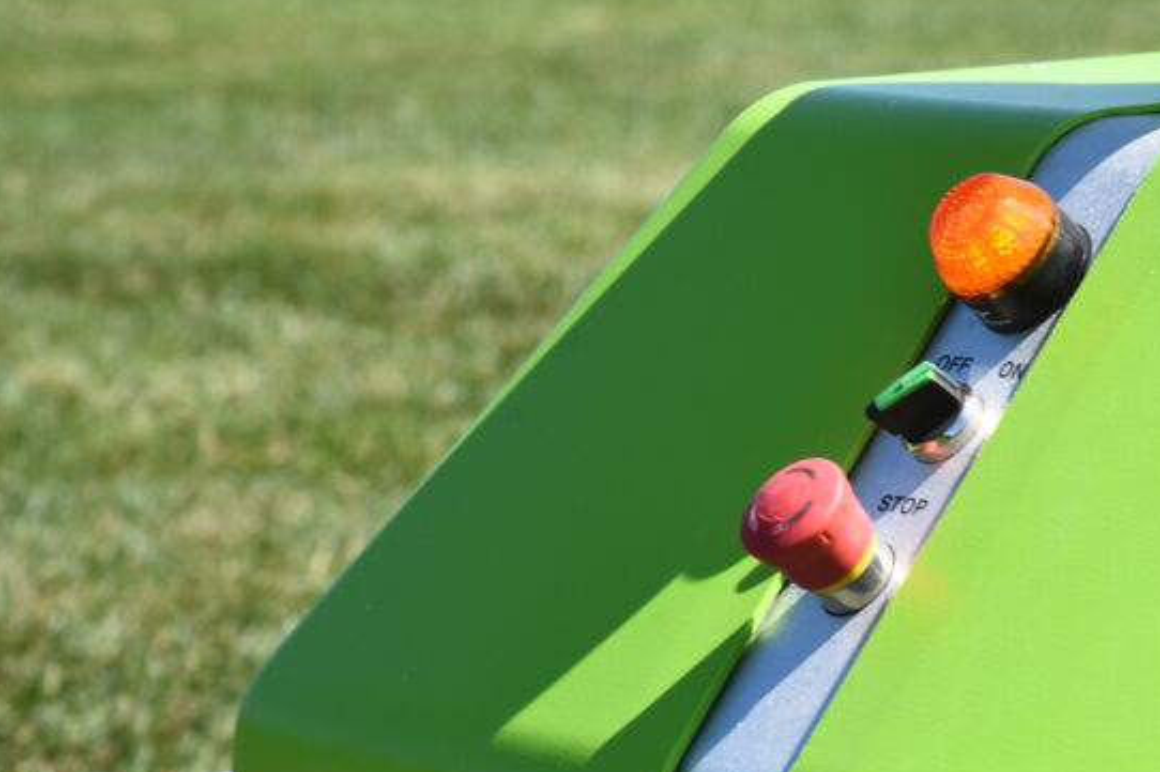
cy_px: 416
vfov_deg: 4.8
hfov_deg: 7.1
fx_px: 9277
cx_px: 845
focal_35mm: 288
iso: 320
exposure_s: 1/400
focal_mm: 130
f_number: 9
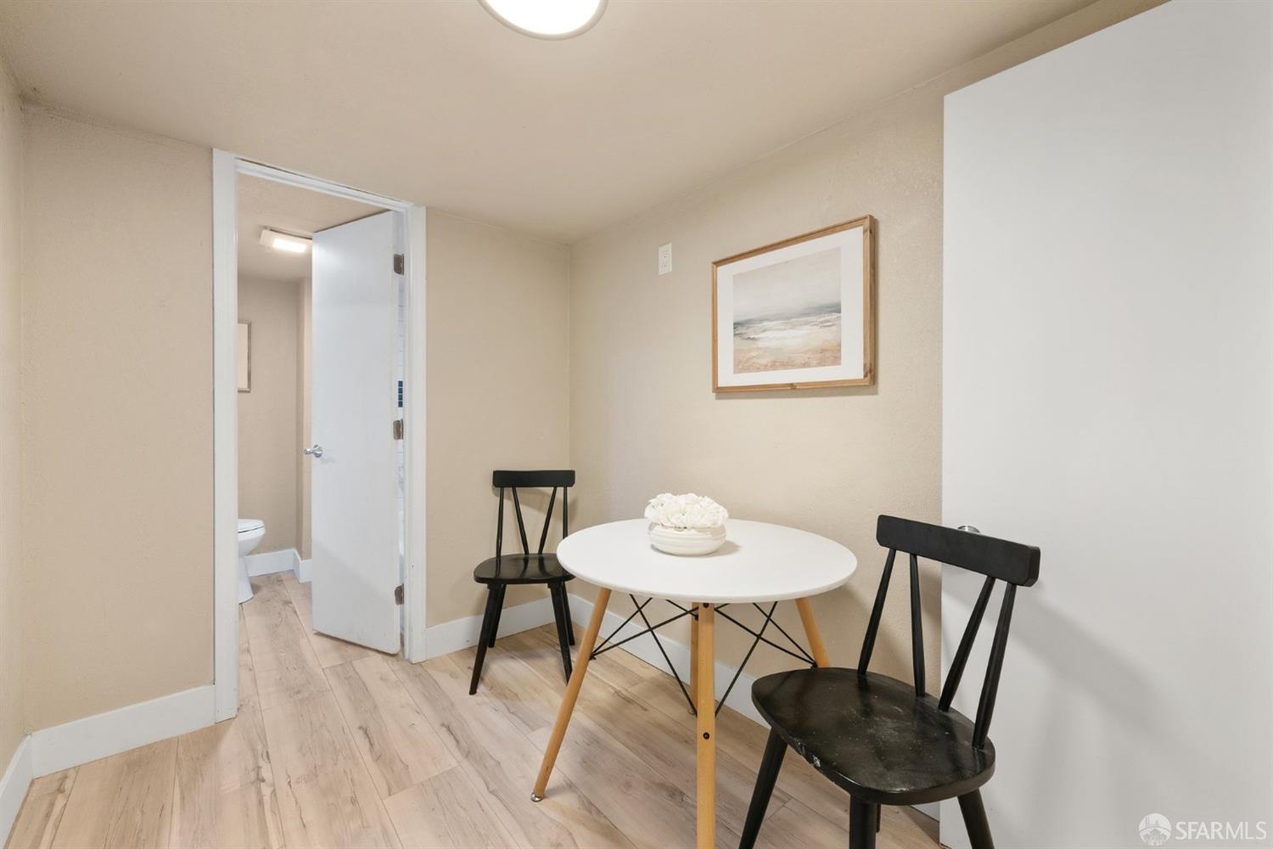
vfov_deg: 81.2
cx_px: 636
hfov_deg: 104.3
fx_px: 495
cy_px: 424
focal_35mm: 14
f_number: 8
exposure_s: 1/3
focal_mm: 14
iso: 640
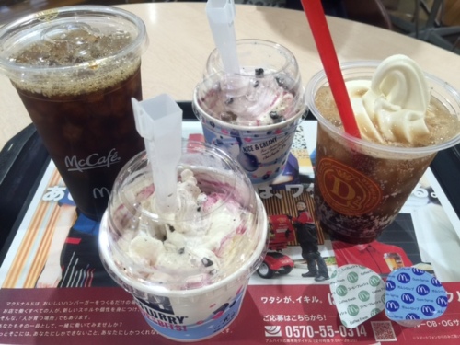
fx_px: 385
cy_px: 172
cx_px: 230
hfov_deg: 61.7
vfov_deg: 48.2
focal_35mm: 29
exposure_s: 1/30
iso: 40
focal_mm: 4.15
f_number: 2.2
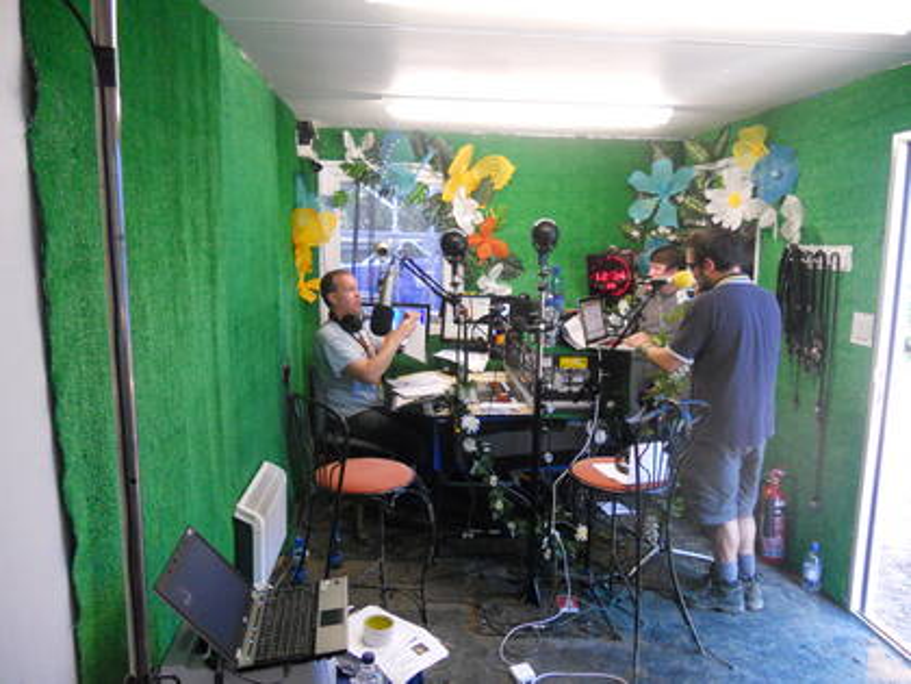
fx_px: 711
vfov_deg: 51.4
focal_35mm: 27
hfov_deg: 65.3
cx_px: 456
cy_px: 342
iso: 400
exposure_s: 1/30
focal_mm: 4.9
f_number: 3.2
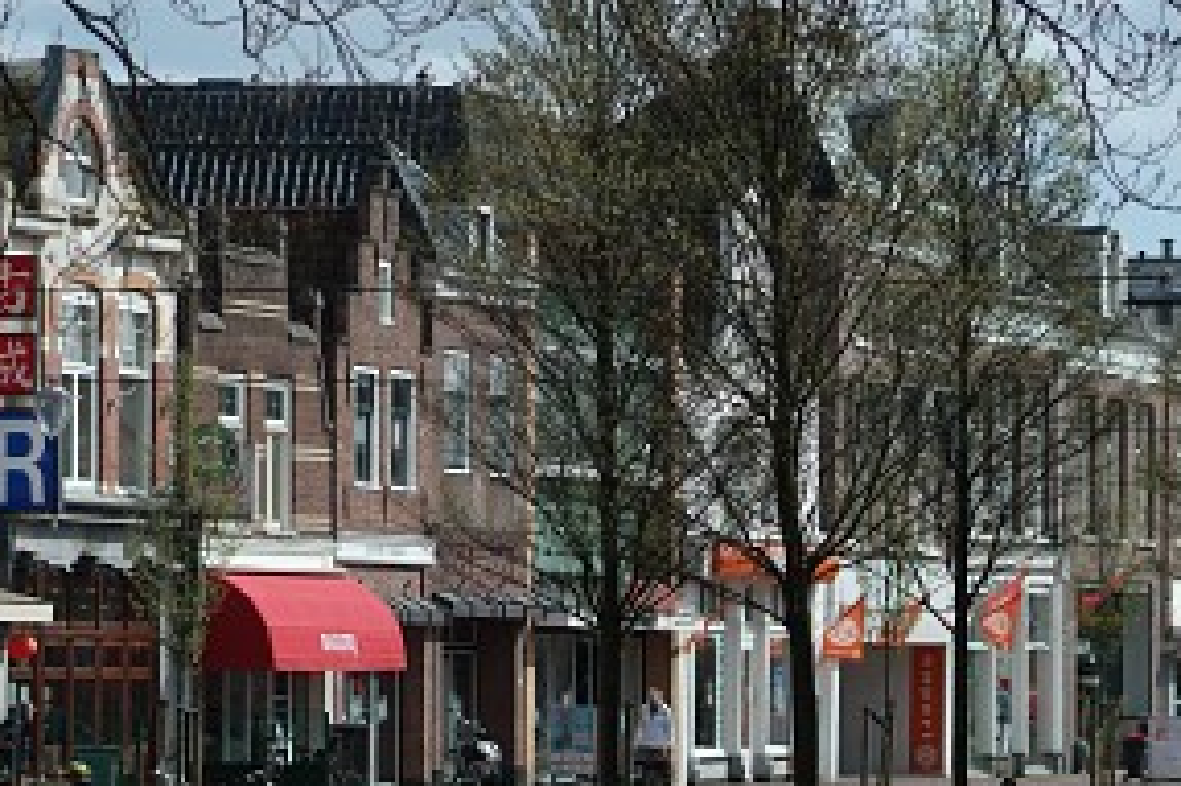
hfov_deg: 9.7
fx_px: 6951
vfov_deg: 6.5
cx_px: 556
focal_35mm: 212
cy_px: 521
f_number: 5.6
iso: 400
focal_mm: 90
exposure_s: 1/2000
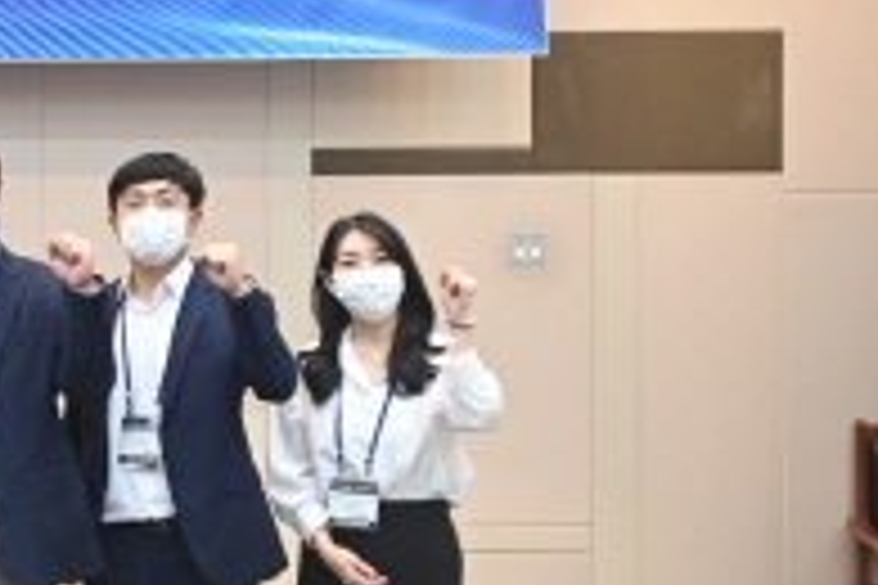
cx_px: -405
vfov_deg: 15.9
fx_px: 2097
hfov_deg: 20.5
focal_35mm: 86
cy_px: 238
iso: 1250
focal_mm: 28
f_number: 4
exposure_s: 1/125
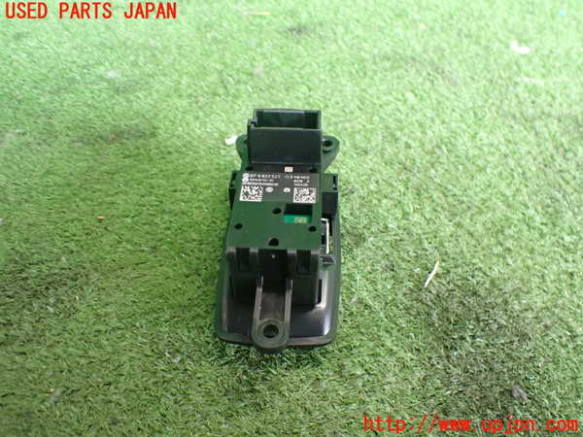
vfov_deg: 46.8
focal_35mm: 30
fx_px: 505
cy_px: 218
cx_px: 292
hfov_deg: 60.0
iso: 800
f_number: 2.3
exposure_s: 1/60
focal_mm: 5.4
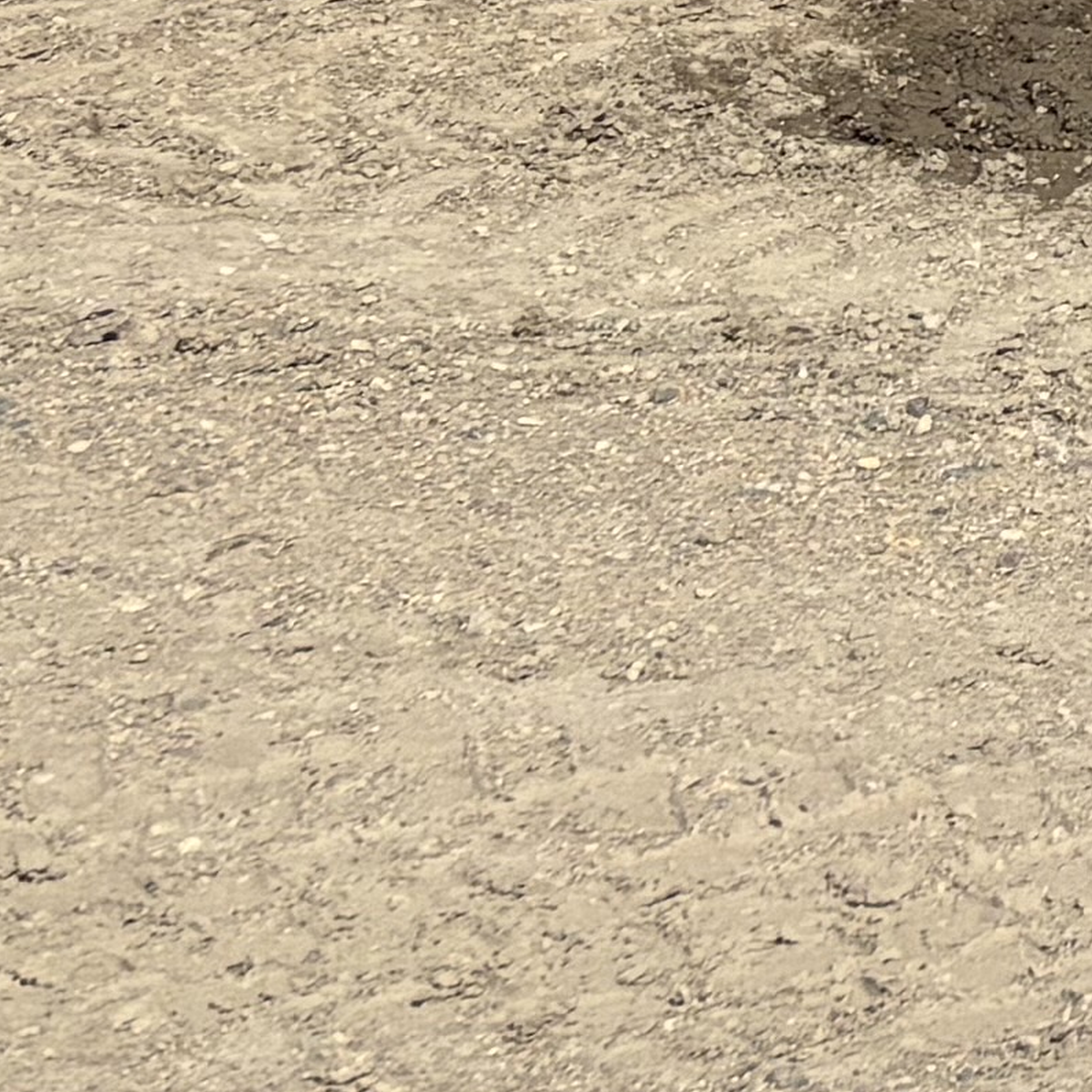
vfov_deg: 9.4
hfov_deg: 9.1
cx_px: 2939
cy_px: -1557
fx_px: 5889
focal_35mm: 165
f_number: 1.6
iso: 50
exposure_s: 1/4630
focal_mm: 5.96
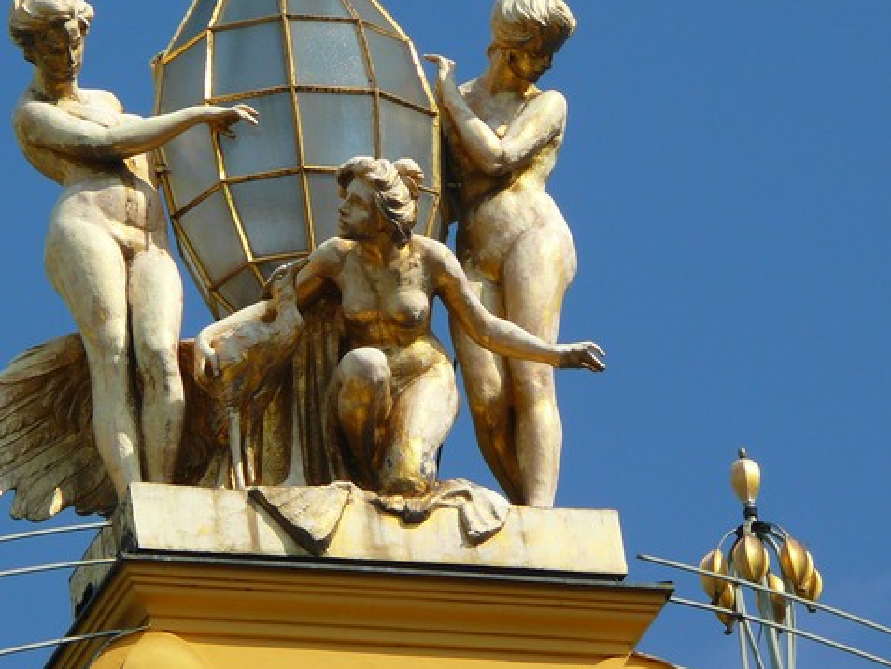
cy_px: 234
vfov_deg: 2.4
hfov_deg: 3.3
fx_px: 15654
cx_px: 334
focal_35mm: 608
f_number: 5.6
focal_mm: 81.8
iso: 100
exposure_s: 1/200
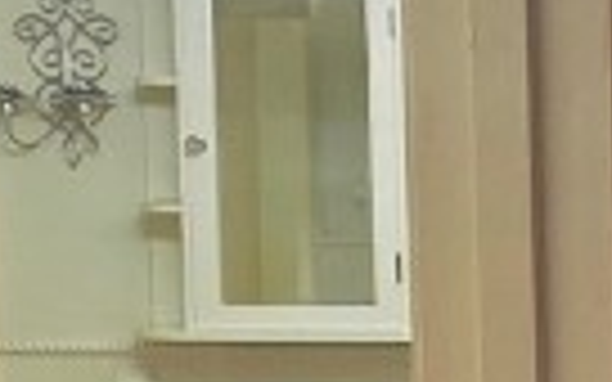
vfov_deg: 12.4
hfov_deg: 15.6
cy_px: 409
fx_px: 1735
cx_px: 1246
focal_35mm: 104
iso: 160
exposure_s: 1/120
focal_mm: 2.2
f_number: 2.2
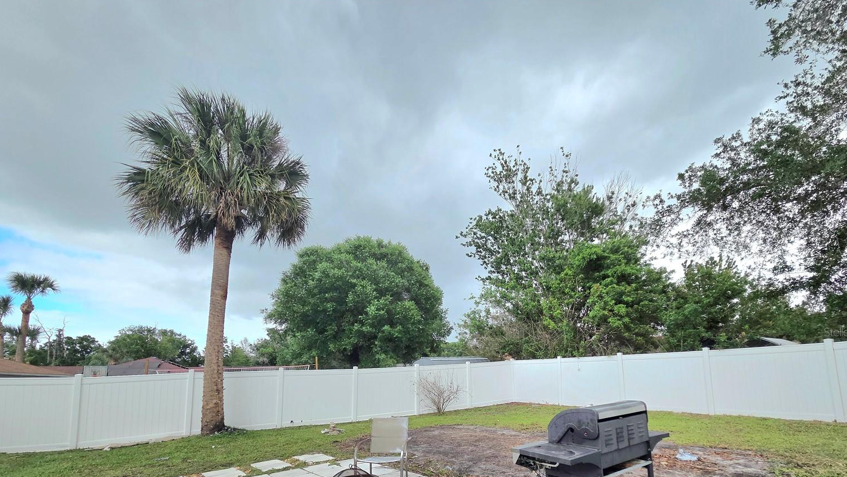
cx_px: 428
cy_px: 332
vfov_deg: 67.8
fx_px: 337
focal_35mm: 15
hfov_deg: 103.0
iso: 50
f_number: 2.2
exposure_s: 1/1429
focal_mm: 2.2
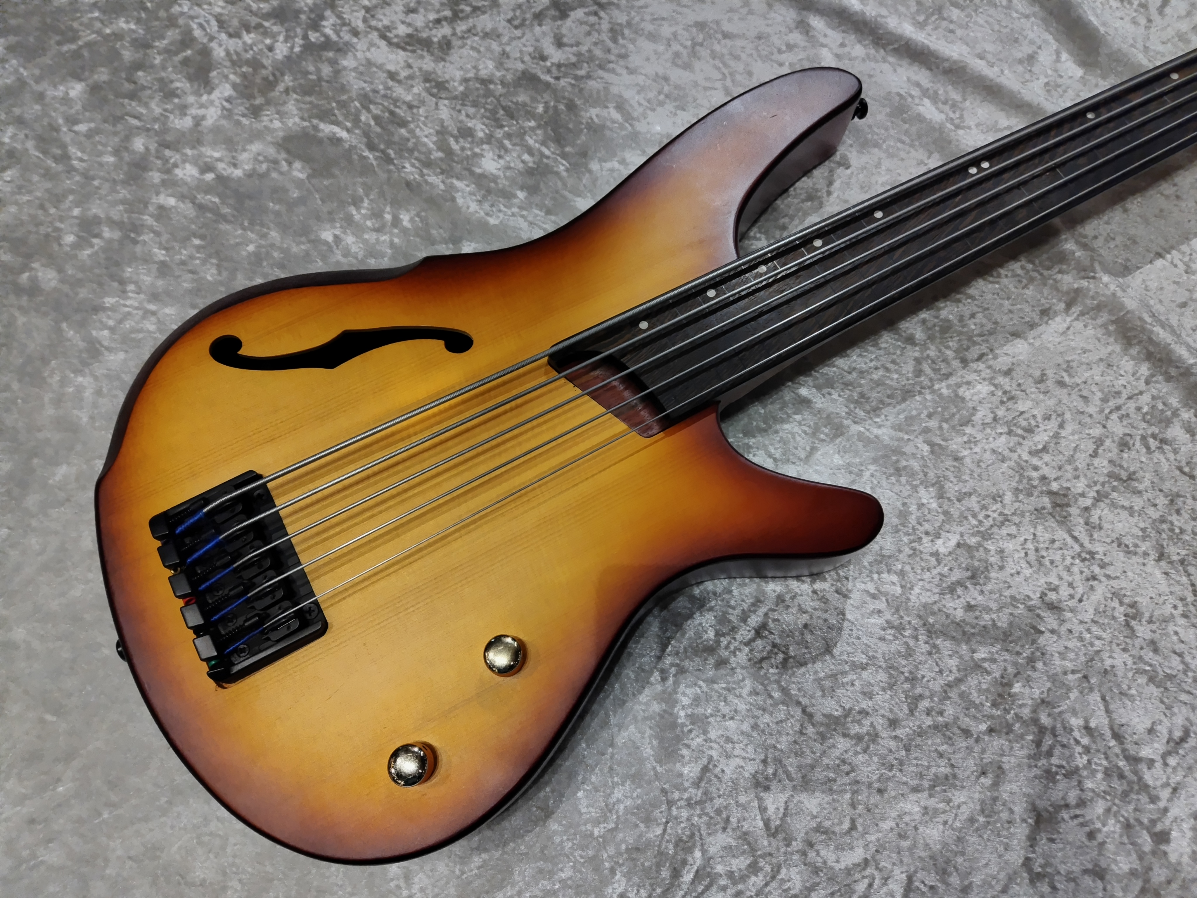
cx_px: 598
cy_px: 449
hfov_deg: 73.9
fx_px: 795
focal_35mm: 23
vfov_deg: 58.9
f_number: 1.9
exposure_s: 1/120
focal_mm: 5.5
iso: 925
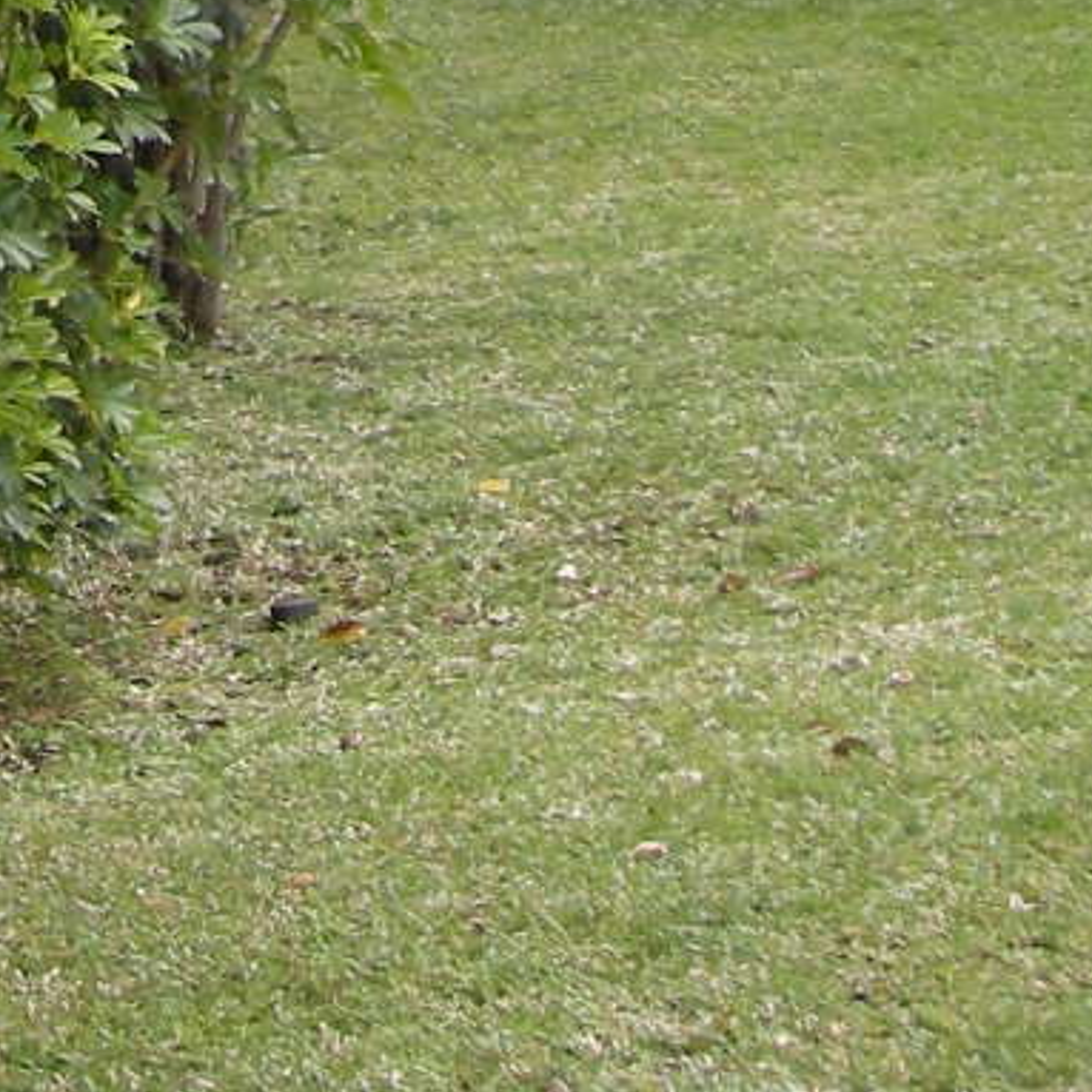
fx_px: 6924
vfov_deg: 8.0
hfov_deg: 8.8
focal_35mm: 194
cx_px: -448
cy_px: -1870
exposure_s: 1/74
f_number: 3.4
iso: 64
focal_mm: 7.5
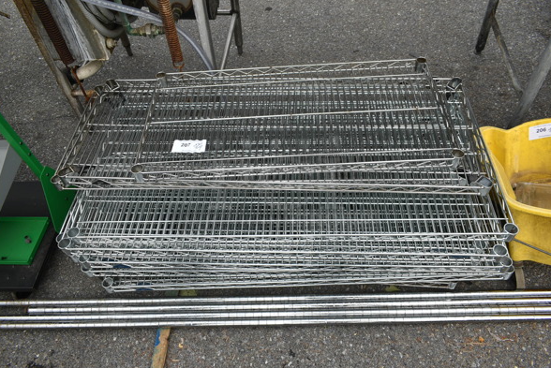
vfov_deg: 46.5
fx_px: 429
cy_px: 182
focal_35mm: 28
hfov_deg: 65.4
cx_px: 276
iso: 100
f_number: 6.3
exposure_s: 1/160
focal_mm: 18
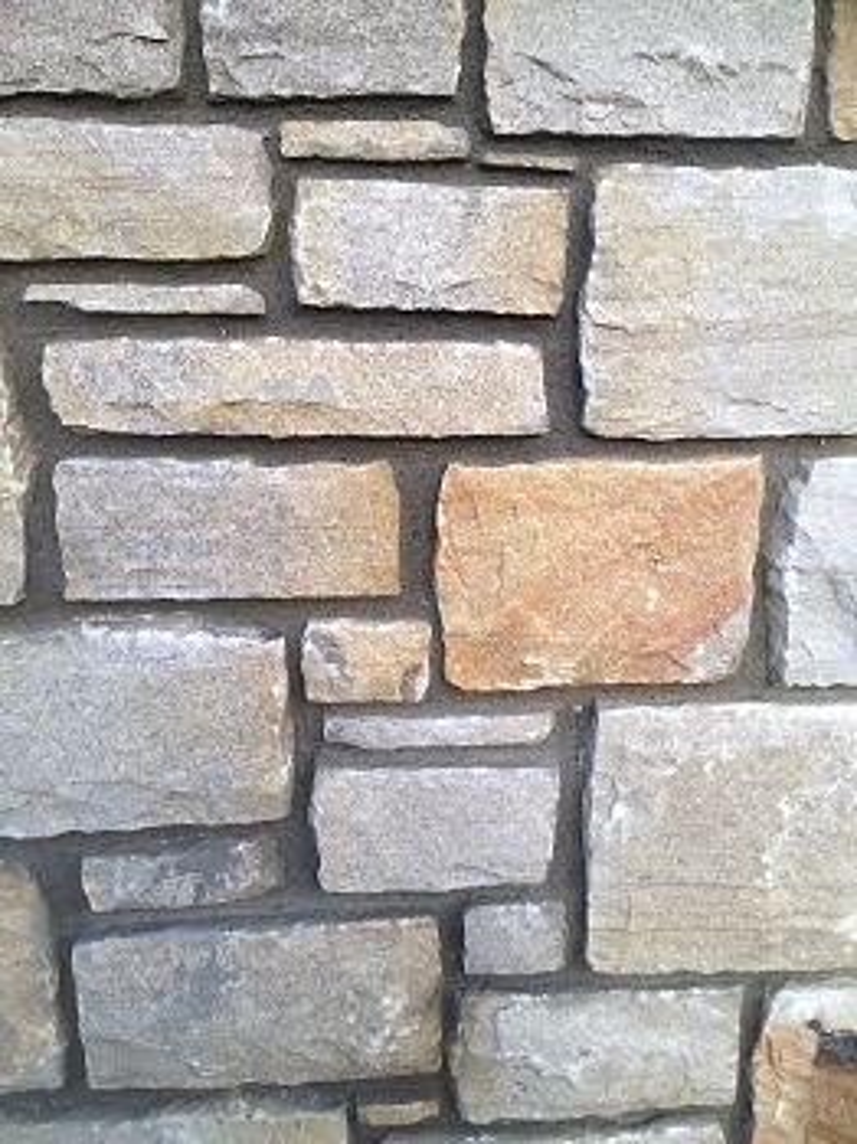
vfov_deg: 52.7
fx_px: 1157
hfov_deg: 40.7
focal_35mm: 35
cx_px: 428
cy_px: 572
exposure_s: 1/245
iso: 50
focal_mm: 4.28
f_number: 2.4
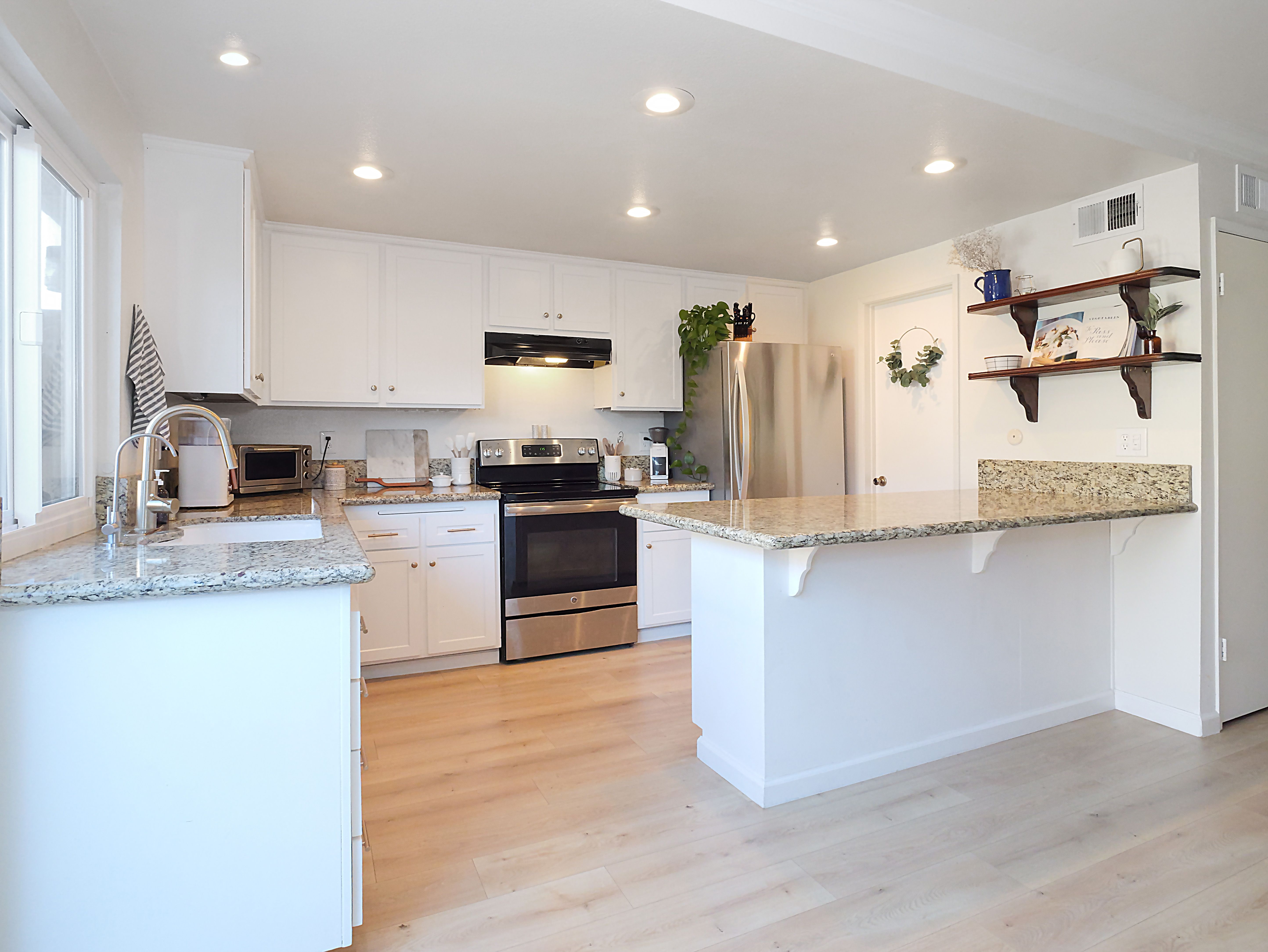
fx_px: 660
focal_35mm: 18
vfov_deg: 71.7
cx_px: 634
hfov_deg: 87.7
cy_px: 476
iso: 3200
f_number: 8
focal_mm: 9
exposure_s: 1/50
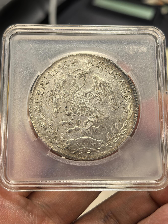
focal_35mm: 54
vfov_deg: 35.5
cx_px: 84
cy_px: 112
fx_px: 349
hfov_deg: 27.0
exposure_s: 1/100
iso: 250
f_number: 2
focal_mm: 6.98
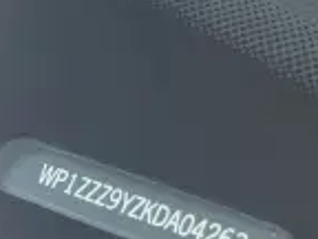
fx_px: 1102
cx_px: 144
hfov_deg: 16.4
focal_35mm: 120
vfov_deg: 12.3
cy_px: 210
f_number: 1.78
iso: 100
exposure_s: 1/96
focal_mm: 6.76
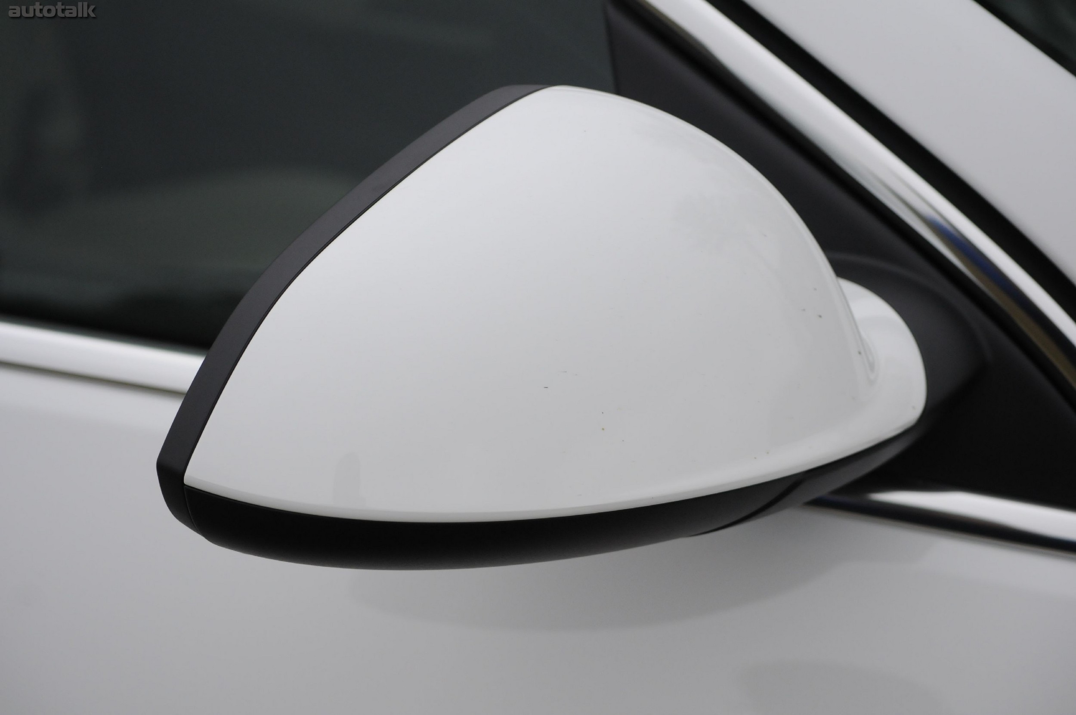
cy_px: 358
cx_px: 538
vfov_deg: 15.2
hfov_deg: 22.6
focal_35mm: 90
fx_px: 2687
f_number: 5.6
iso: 800
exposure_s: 1/2000
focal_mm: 60
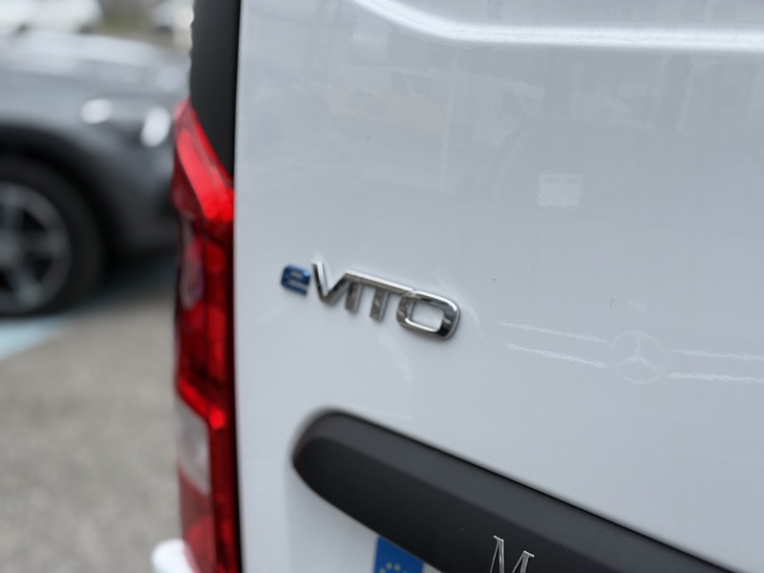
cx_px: 382
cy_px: 286
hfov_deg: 39.7
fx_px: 1059
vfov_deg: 30.3
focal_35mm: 48
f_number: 1.78
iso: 64
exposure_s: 1/1149
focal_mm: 6.76
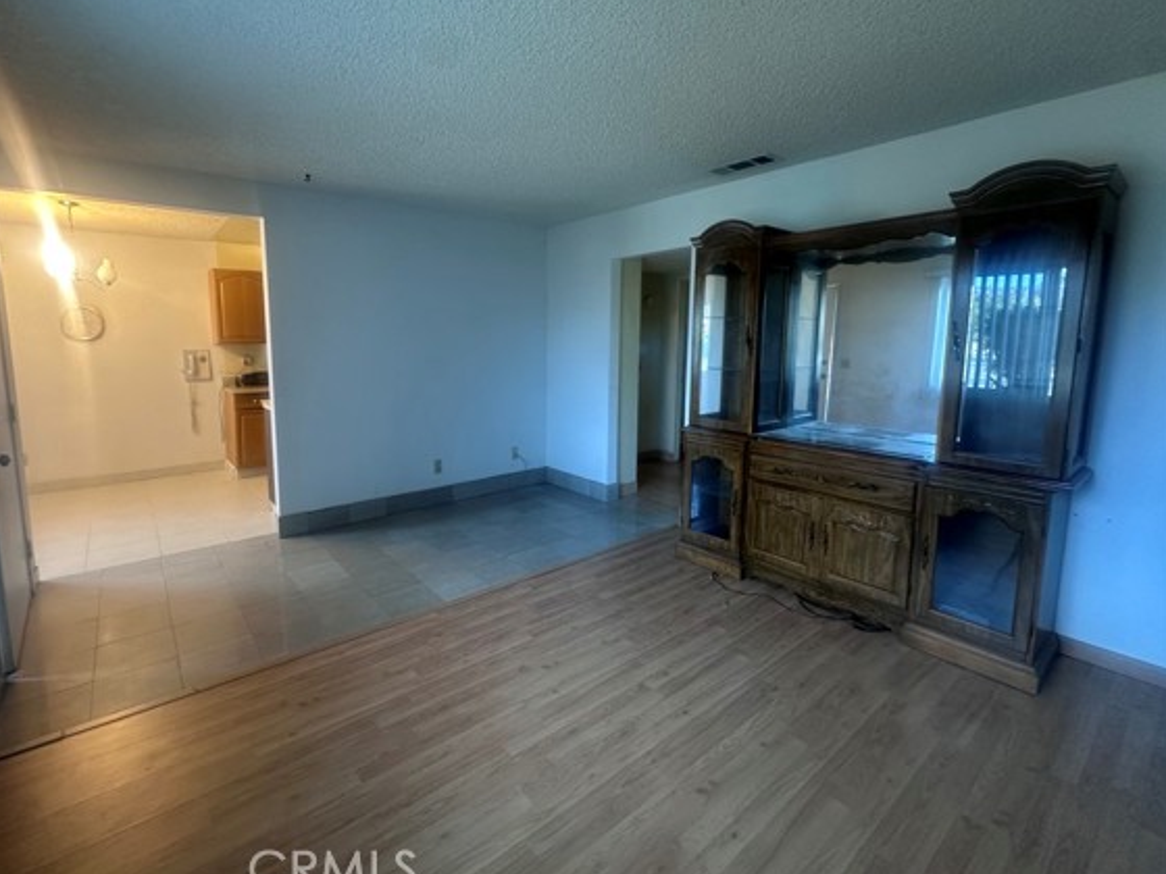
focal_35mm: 16
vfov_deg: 77.9
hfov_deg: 94.0
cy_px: 400
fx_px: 539
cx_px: 508
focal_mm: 2.22
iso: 160
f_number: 2.2
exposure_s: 1/60
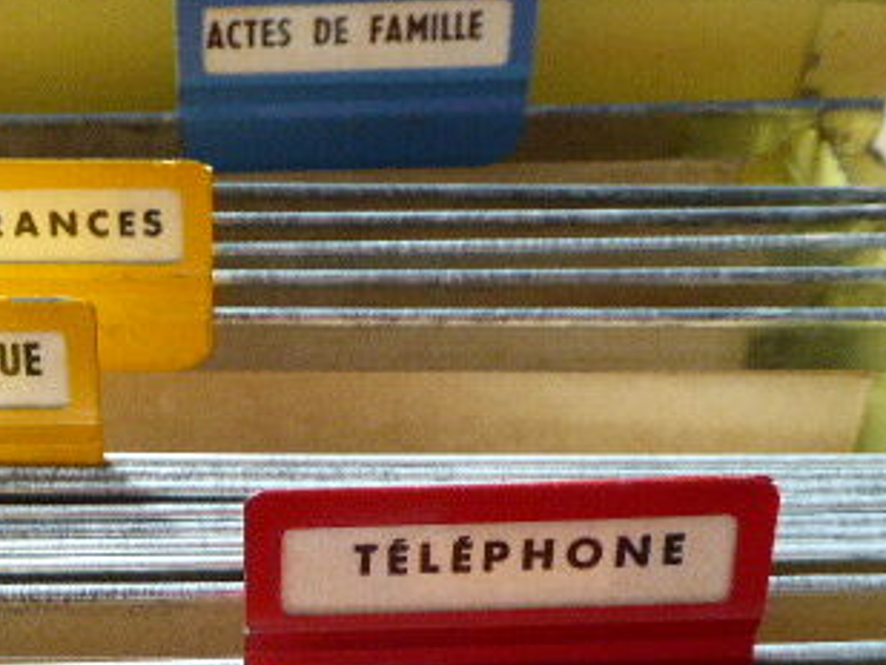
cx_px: 195
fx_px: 1536
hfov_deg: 31.5
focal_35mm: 60
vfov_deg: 23.7
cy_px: 622
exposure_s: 1/50
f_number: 3.5
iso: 400
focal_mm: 5
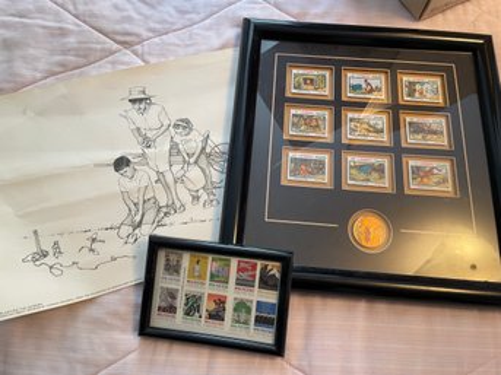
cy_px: 188
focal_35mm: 26
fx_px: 376
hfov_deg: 67.3
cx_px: 250
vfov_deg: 53.0
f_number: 1.6
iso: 100
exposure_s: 1/60
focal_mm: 4.2
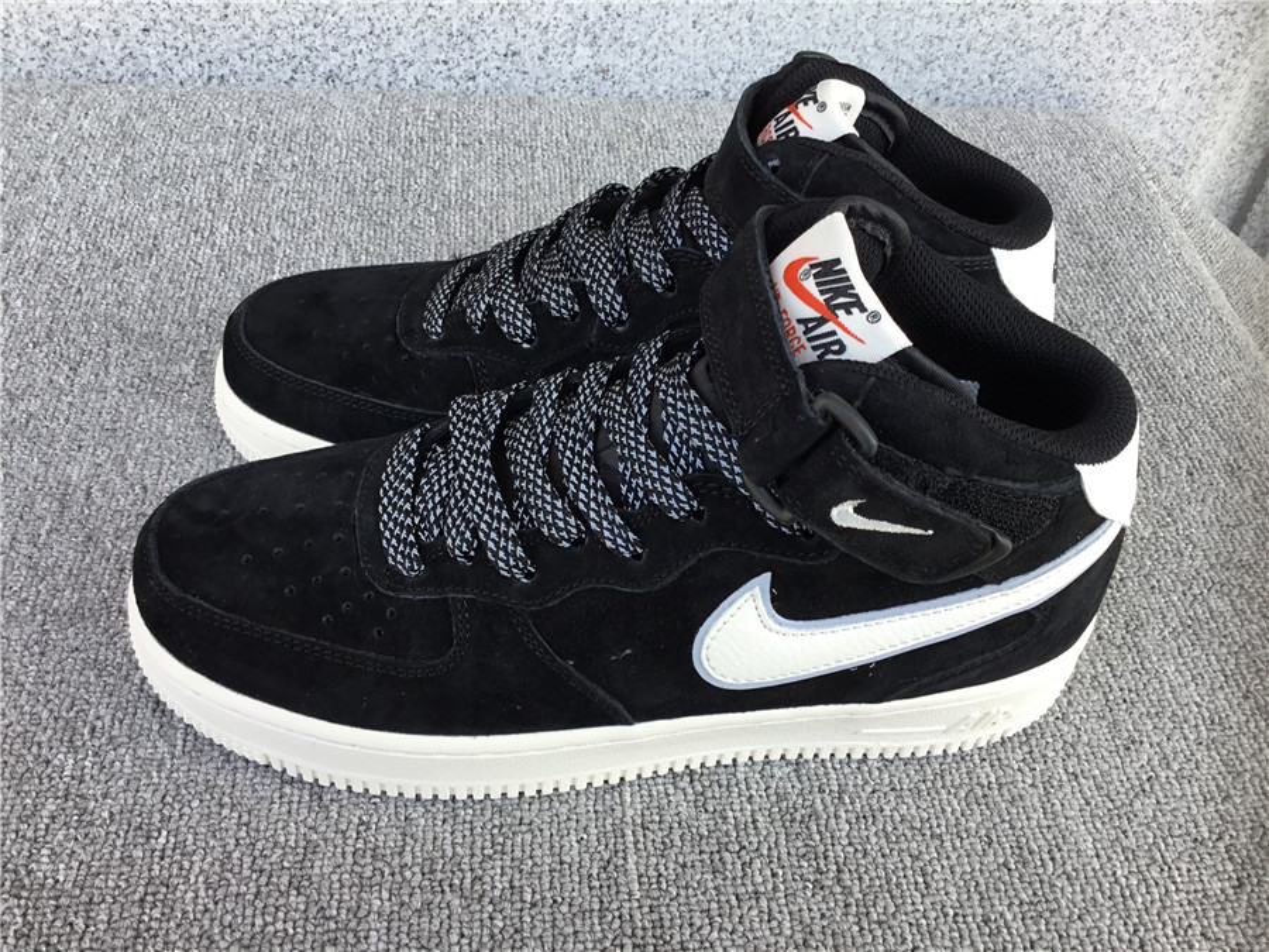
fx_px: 1136
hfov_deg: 58.4
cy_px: 476
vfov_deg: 45.4
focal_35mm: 31
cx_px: 634
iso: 25
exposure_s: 1/109
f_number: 2.4
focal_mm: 3.3
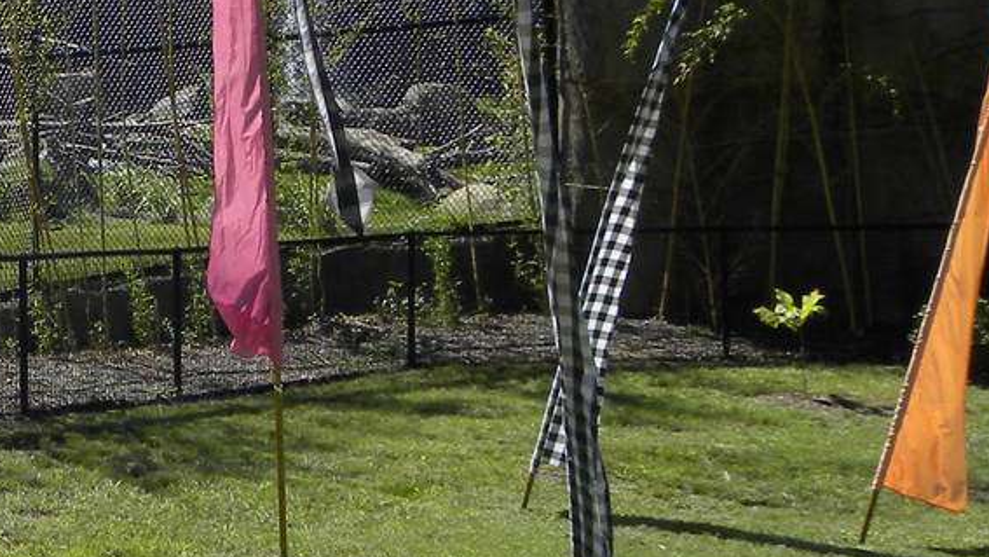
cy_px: 89
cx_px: -277
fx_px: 2098
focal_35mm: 80
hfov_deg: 23.6
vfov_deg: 15.0
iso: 64
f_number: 5.6
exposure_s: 1/250
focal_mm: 4.6
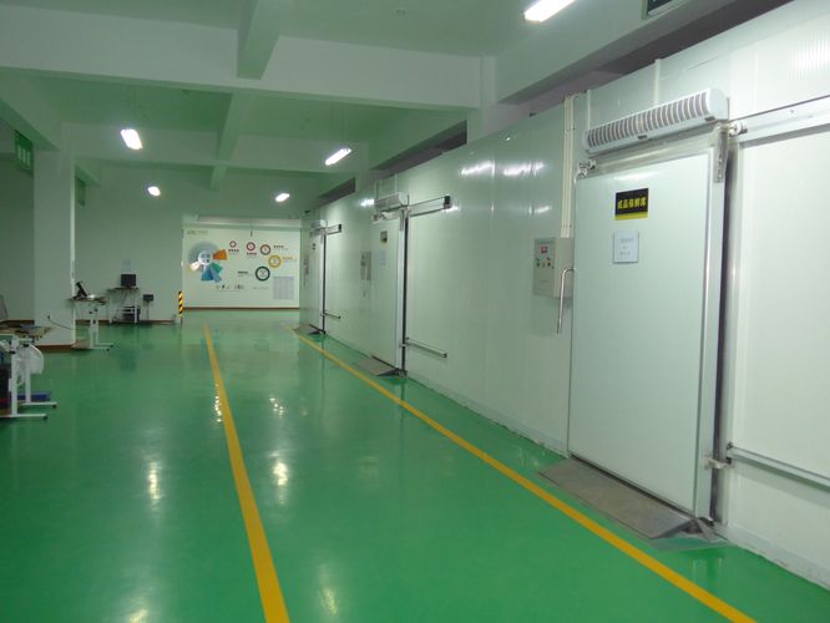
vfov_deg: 48.3
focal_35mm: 29
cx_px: 415
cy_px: 312
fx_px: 696
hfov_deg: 61.6
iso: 500
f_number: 2
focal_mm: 6
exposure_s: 1/60
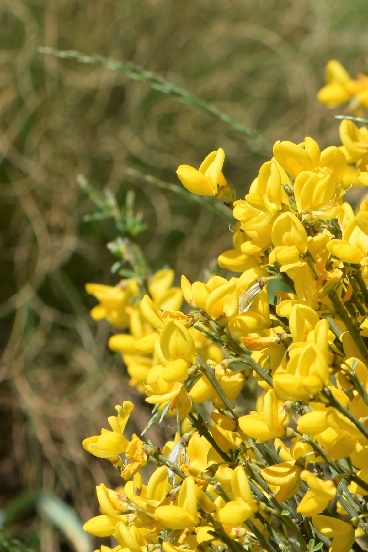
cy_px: 502
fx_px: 6666
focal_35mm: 435
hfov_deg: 3.2
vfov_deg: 4.7
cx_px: 561
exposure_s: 1/800
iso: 200
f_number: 8
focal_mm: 85
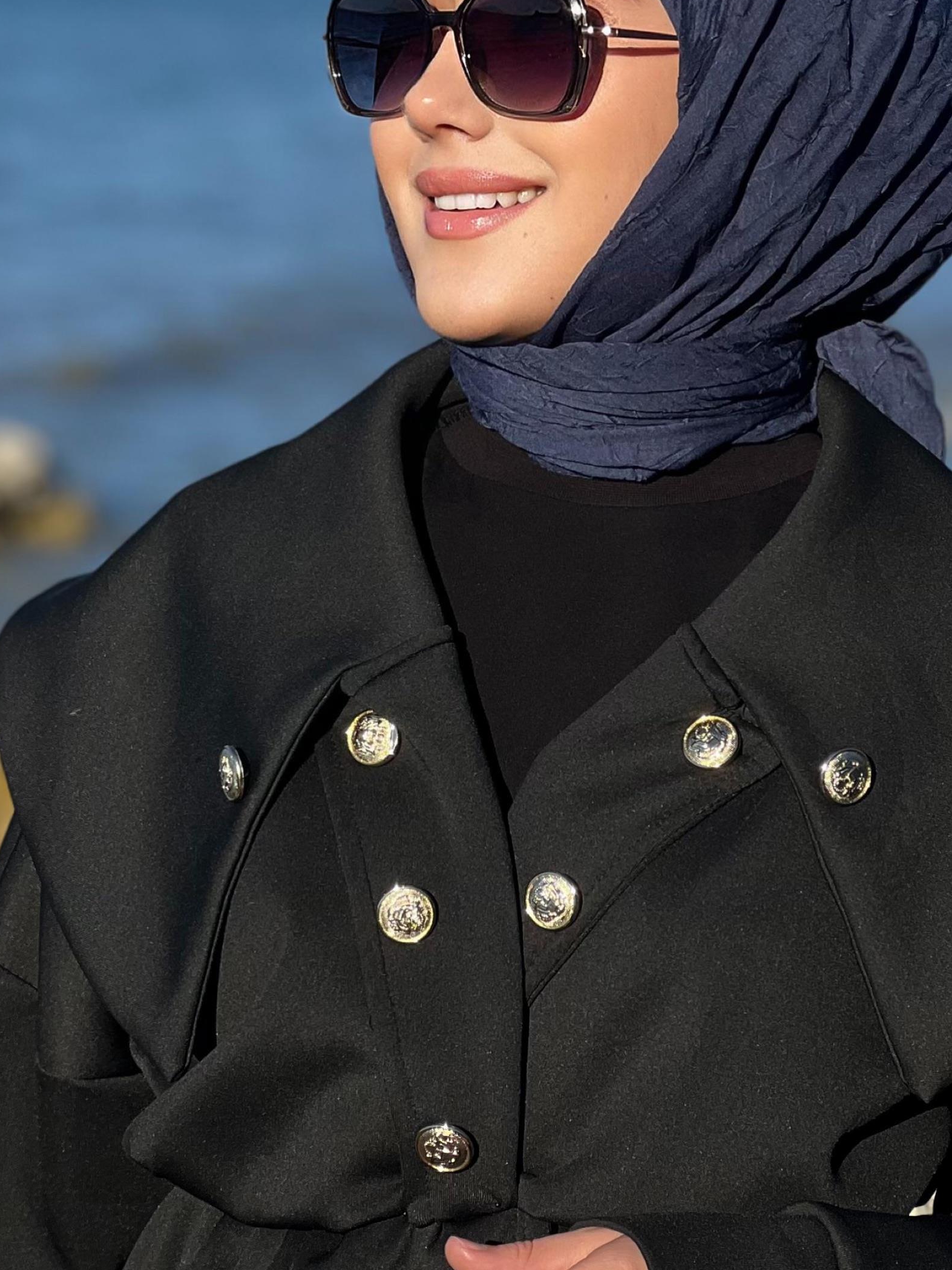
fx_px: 5428
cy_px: 254
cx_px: 435
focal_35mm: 148
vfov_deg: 13.3
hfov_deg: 10.0
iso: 32
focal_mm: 9
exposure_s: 1/815
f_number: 2.8
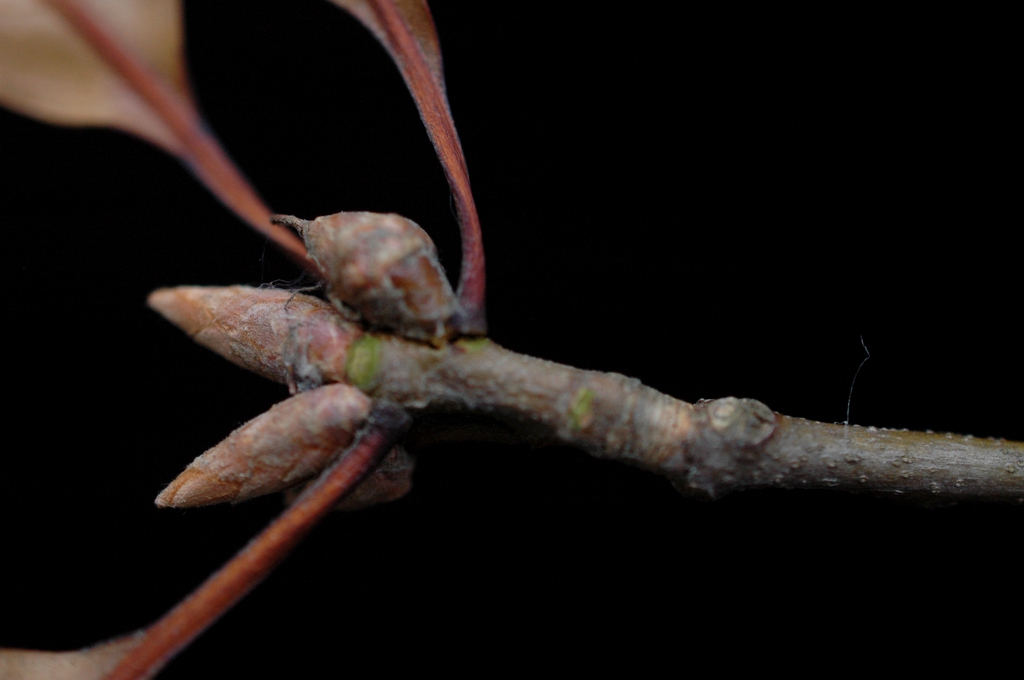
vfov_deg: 22.6
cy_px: 340
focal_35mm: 60
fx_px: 1704
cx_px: 512
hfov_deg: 33.4
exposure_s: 1/100
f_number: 4.5
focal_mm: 40
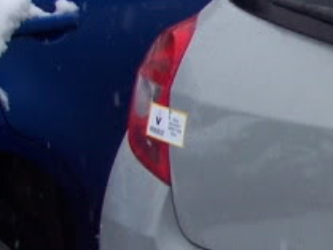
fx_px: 1838
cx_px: 765
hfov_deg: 9.4
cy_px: 148
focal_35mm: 191
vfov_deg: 7.8
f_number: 3.4
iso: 100
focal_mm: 8
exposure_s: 1/250
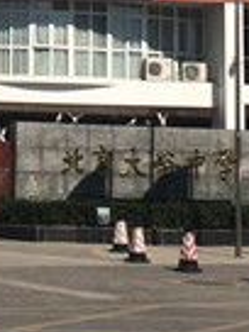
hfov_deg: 9.8
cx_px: -42
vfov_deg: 12.7
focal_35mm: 149
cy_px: -128
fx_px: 1429
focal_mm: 4.15
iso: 32
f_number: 2.2
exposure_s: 1/5128
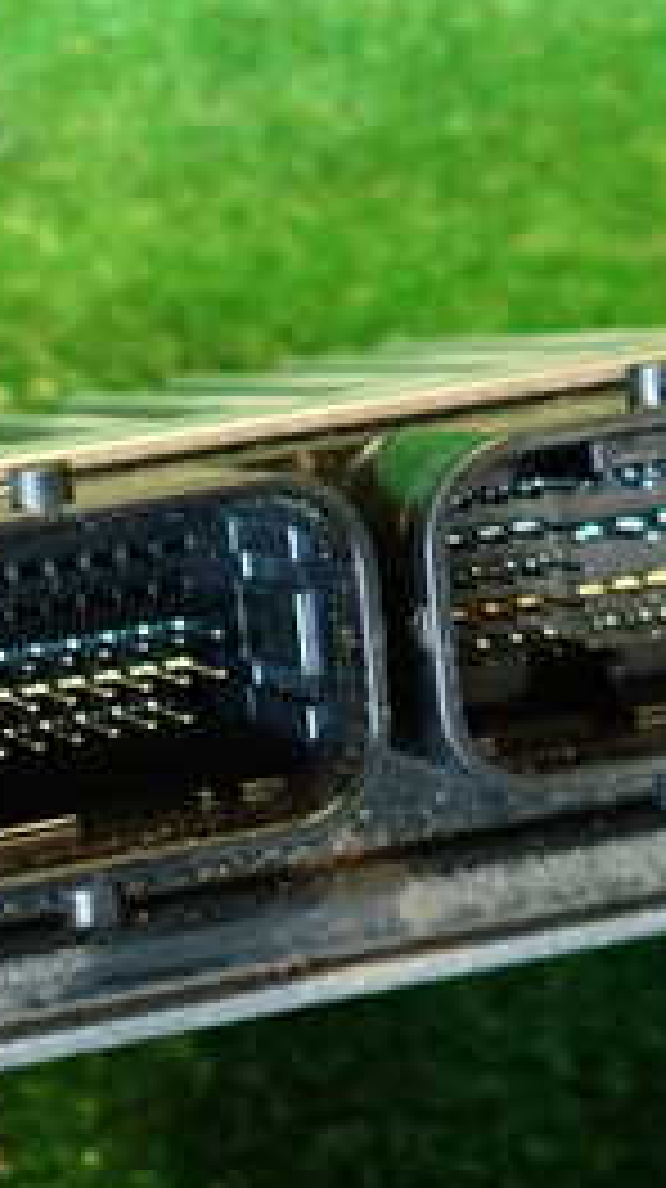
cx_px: -158
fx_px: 1951
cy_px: 742
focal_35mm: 62
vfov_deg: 33.7
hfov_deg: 18.3
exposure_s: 1/30
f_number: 2
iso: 320
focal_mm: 4.5
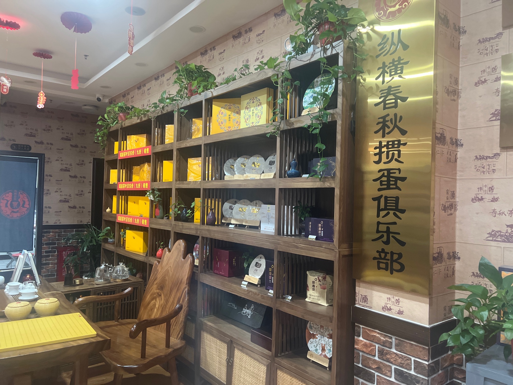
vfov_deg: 53.1
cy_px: 192
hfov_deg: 67.3
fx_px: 385
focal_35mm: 26
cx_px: 256
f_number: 1.5
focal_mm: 5.7
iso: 400
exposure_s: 1/50
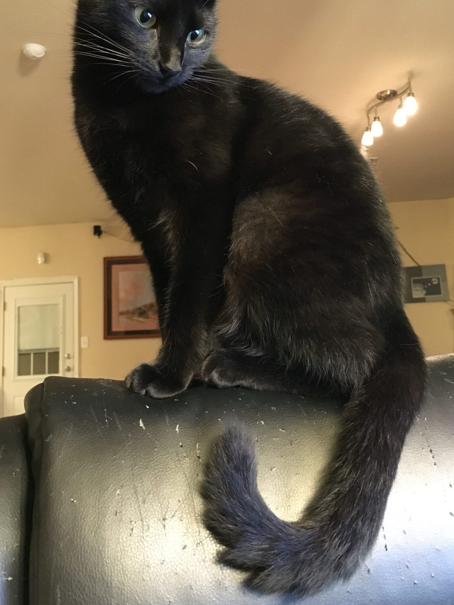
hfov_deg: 40.6
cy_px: 251
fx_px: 612
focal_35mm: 35
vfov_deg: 52.4
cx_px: 255
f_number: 2.2
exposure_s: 1/15
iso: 320
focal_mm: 4.15
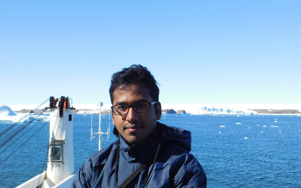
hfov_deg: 43.5
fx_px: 377
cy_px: 114
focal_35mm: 46
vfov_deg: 27.9
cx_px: 153
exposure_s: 1/1500
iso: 125
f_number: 3.6
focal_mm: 7.1
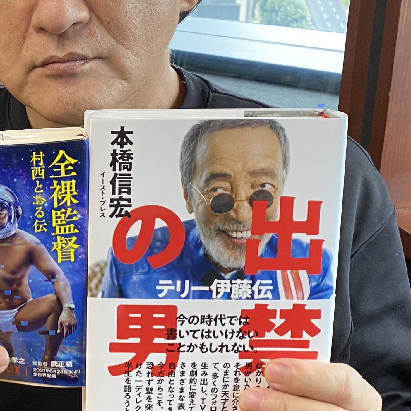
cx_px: -19
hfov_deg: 24.6
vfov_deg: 26.0
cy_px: 153
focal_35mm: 66
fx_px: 887
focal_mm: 4.25
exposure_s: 1/50
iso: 125
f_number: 1.8
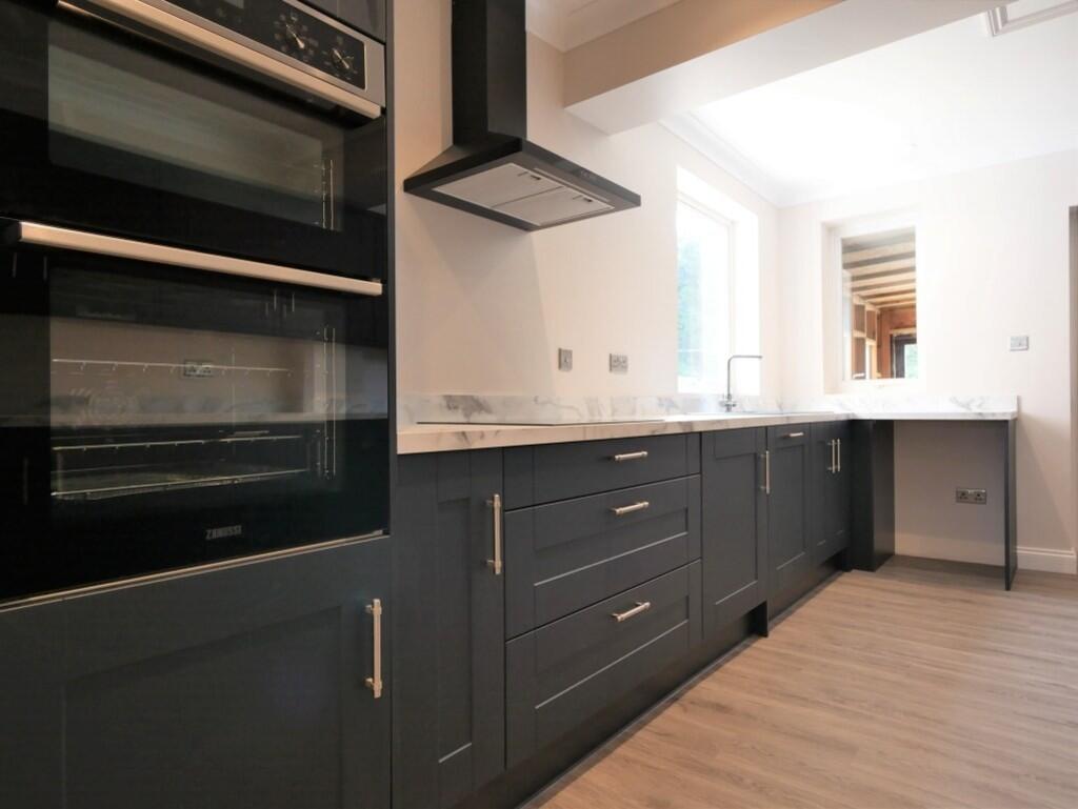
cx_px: 539
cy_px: 404
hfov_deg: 81.7
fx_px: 623
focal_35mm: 20
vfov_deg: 66.0
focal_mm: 10
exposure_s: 1/60
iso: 400
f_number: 4
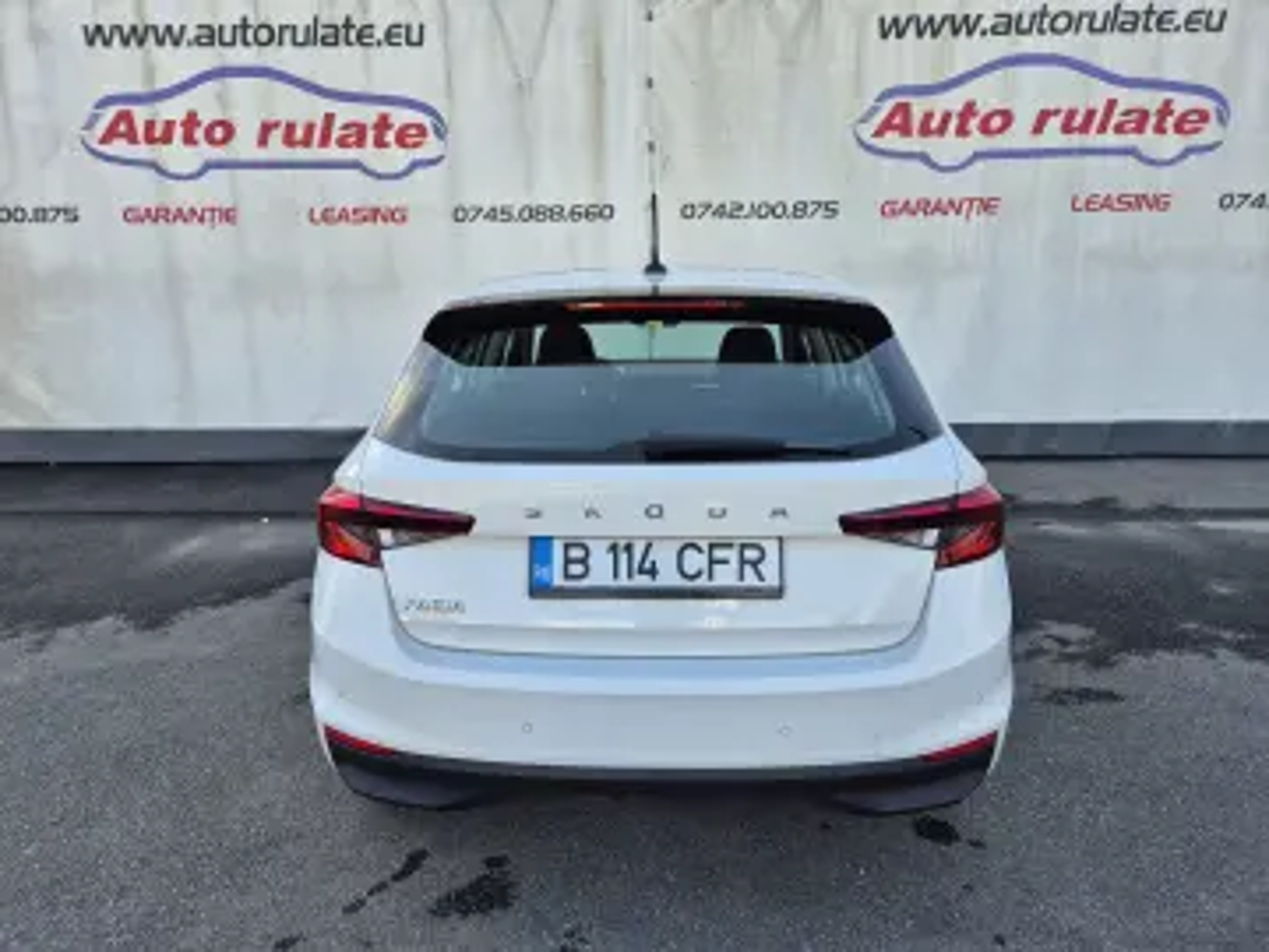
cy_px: 476
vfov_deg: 58.9
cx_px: 634
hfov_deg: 73.9
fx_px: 843
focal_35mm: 23
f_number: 1.8
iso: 25
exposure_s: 1/342
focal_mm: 5.4
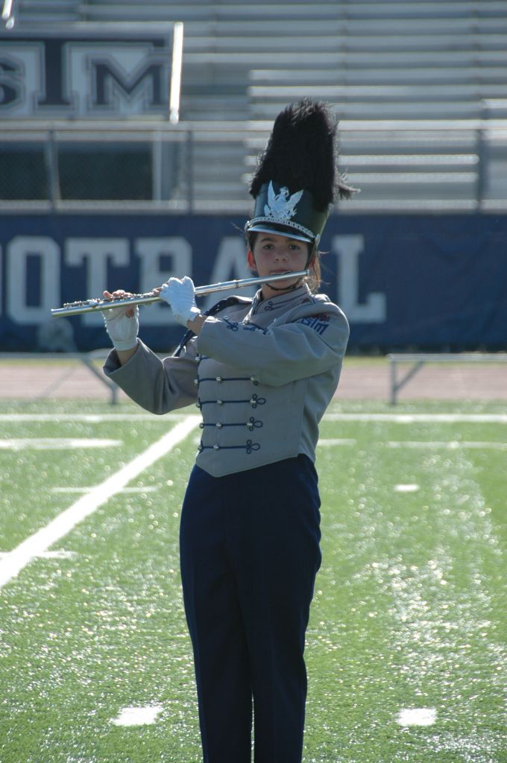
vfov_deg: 6.9
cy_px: 382
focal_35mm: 300
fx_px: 6354
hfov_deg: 4.6
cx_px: 254
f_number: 5.6
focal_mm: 200
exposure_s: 1/500
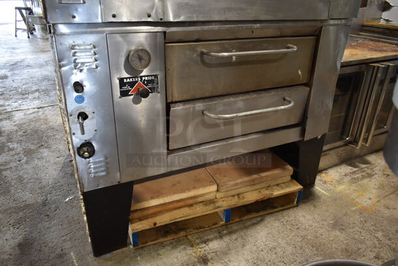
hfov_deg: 67.3
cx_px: 199
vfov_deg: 48.0
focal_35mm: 27
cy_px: 133
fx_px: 299
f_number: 3.5
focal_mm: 18
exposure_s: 1/30
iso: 720
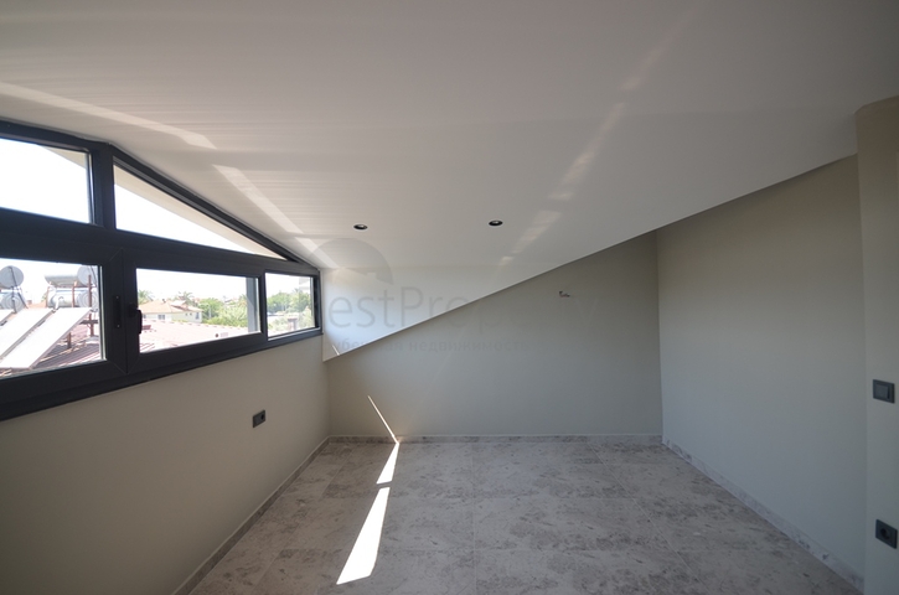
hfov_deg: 100.5
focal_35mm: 15
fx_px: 374
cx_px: 450
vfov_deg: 77.1
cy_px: 298
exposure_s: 1/60
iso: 100
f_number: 5.6
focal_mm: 10
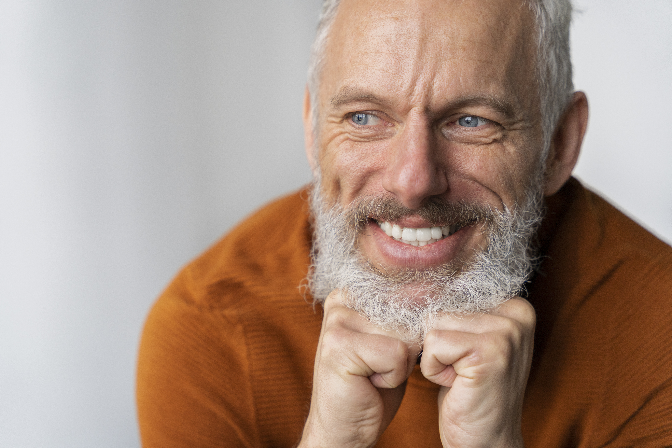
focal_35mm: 70
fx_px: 1307
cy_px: 224
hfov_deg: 28.8
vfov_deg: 19.5
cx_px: 336
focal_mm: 70
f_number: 2.8
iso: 500
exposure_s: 1/100
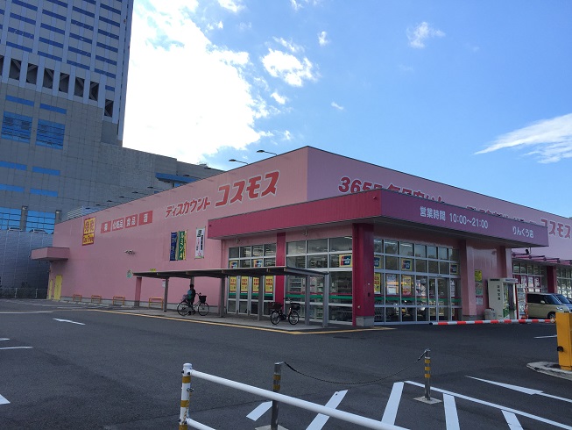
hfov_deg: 61.7
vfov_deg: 48.2
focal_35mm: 29
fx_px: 479
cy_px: 215
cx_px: 286
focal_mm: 4.15
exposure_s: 1/1721
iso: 32
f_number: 2.2
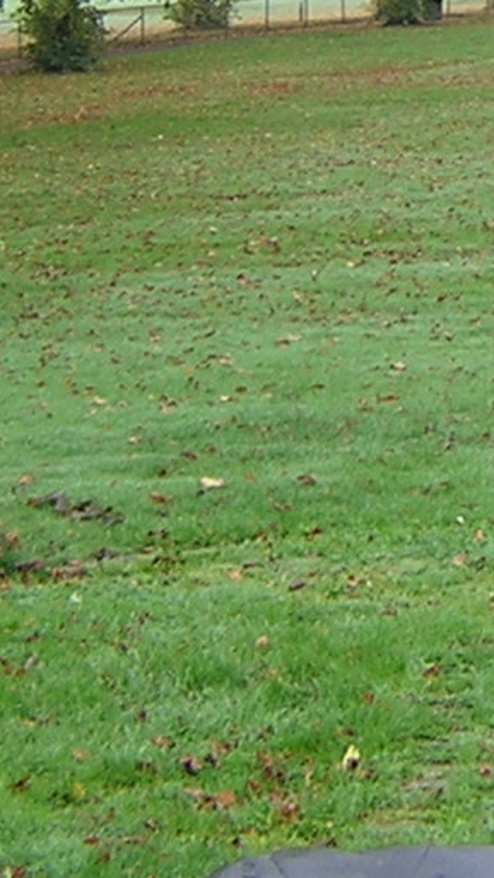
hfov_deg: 9.8
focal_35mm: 122
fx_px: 2842
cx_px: 554
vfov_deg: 17.4
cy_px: 123
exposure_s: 1/76.9
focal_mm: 4.7
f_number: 2.6
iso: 100
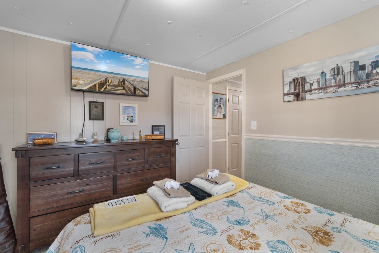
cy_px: 126
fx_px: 158
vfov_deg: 77.3
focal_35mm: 15
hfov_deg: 100.4
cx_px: 190
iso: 100
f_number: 4.5
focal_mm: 10
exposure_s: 1/6
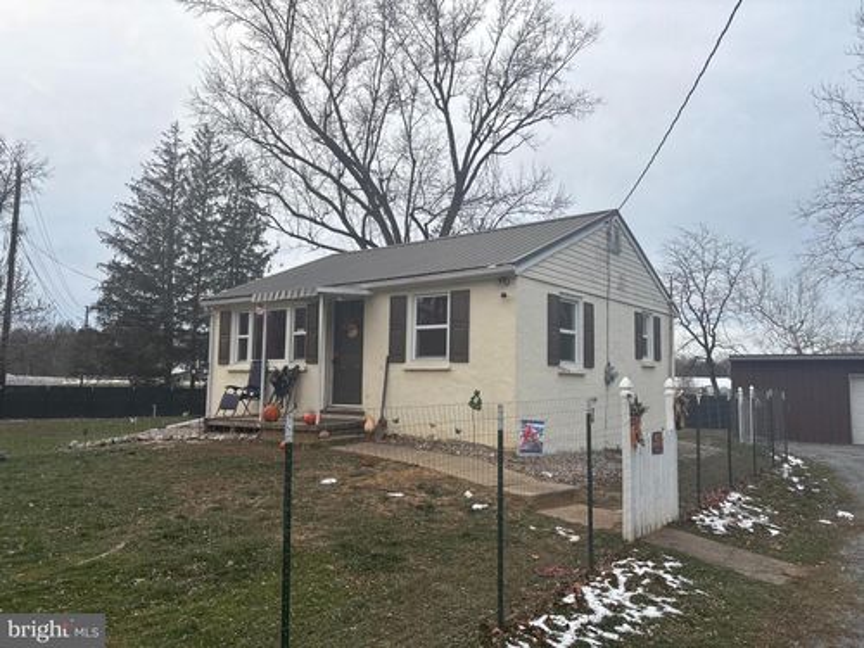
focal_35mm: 26
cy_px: 324
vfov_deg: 53.1
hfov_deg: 67.3
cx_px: 432
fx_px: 649
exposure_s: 1/121
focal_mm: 5.96
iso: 50
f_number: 1.6
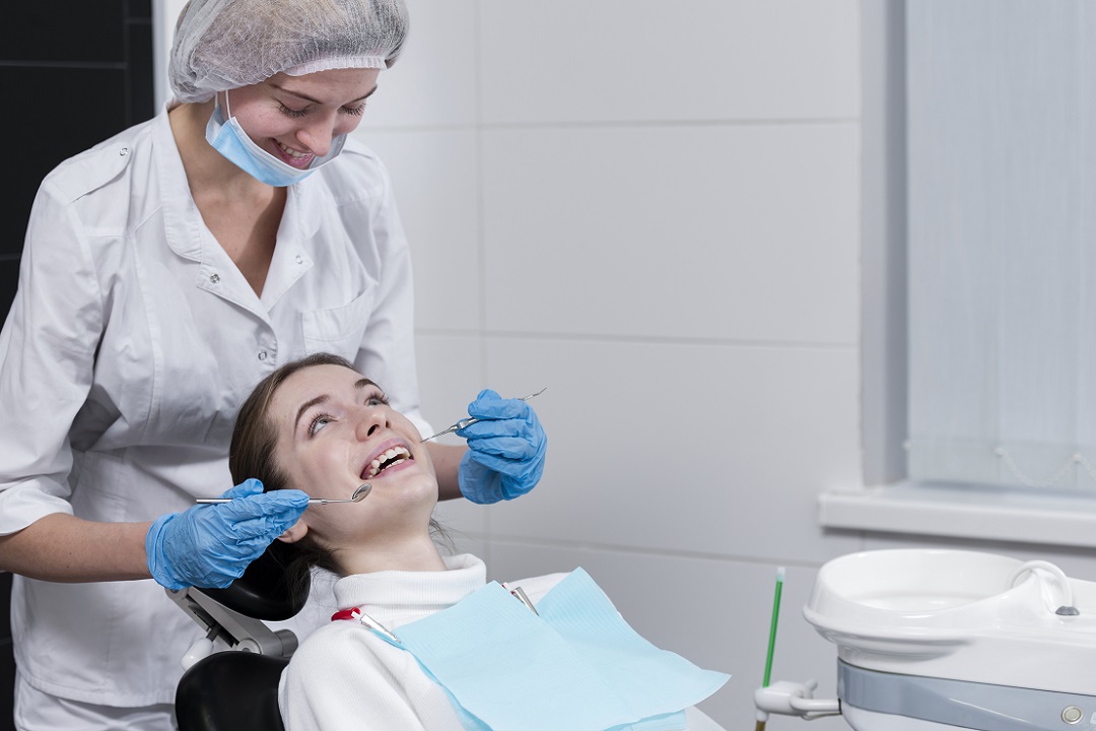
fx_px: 2435
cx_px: 548
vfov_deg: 17.1
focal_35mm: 80
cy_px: 366
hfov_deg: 25.4
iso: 250
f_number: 3.5
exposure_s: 1/160
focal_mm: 80
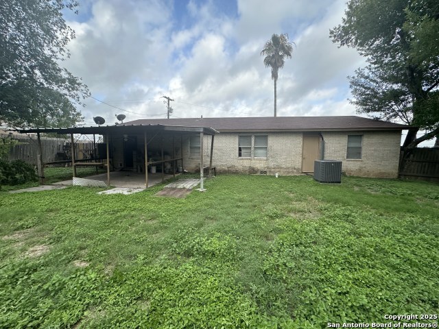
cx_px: 220
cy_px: 164
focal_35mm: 14
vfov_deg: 85.7
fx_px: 178
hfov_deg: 102.1
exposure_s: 1/361
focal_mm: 2.22
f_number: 2.2
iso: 40
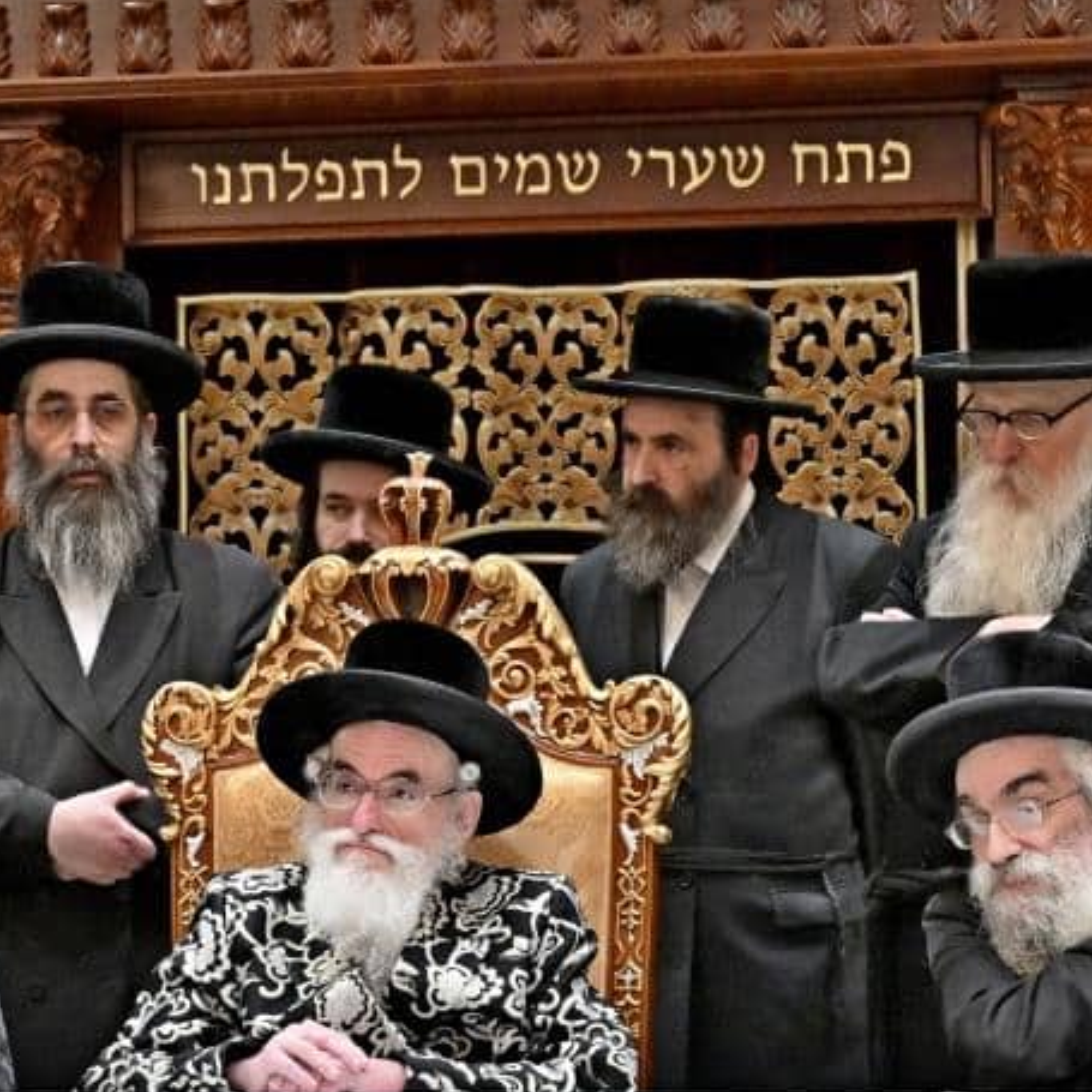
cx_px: 134
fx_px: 6139
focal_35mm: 172
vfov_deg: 10.2
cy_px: 617
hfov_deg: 10.1
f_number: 4
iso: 1250
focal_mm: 60
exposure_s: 1/250
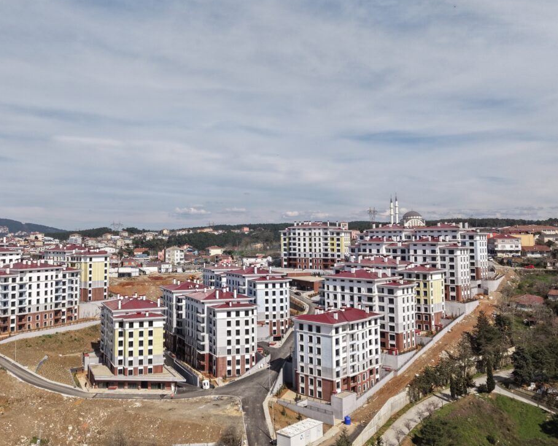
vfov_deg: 44.5
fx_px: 545
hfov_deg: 53.7
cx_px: 212
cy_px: 201
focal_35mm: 33
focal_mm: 8.67
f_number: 1.8
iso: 200
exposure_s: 1/200
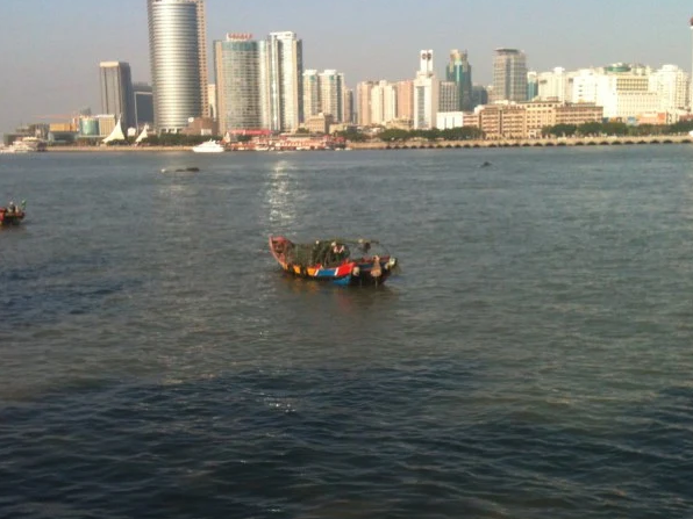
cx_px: 352
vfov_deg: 30.7
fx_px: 941
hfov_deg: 40.4
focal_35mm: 47
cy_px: 332
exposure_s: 1/1252
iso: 64
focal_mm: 3.85
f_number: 2.8
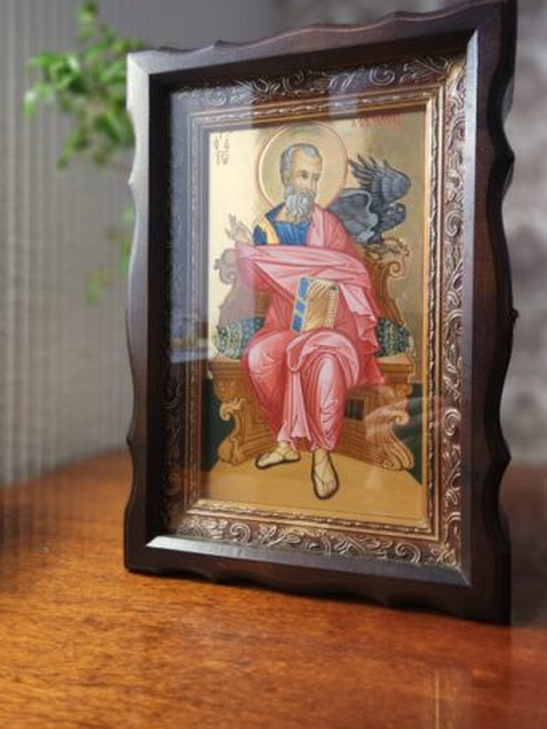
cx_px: 273
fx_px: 610
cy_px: 343
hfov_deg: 48.3
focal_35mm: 29
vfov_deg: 61.6
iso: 320
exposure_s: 1/100
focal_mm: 5.4
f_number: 1.8
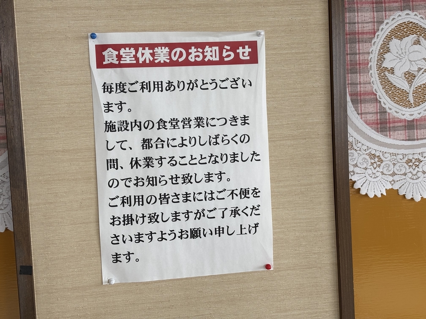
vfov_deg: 28.0
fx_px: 640
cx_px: 213
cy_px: 160
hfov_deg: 36.8
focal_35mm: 52
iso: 32
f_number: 1.6
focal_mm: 5.96
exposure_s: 1/121
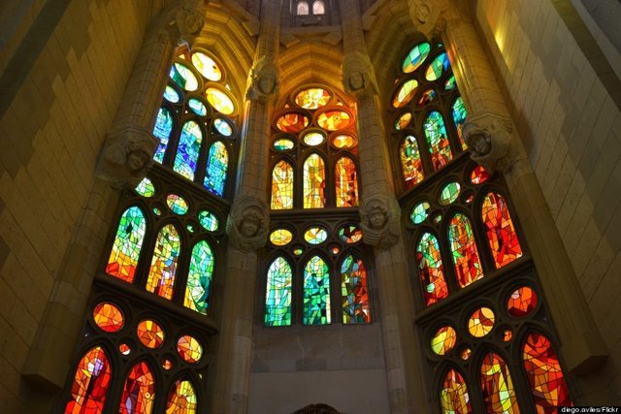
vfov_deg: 41.7
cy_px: 207
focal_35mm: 32
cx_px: 310
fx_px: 543
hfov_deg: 59.5
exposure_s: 1/80
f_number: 4.5
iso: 400
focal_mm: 21
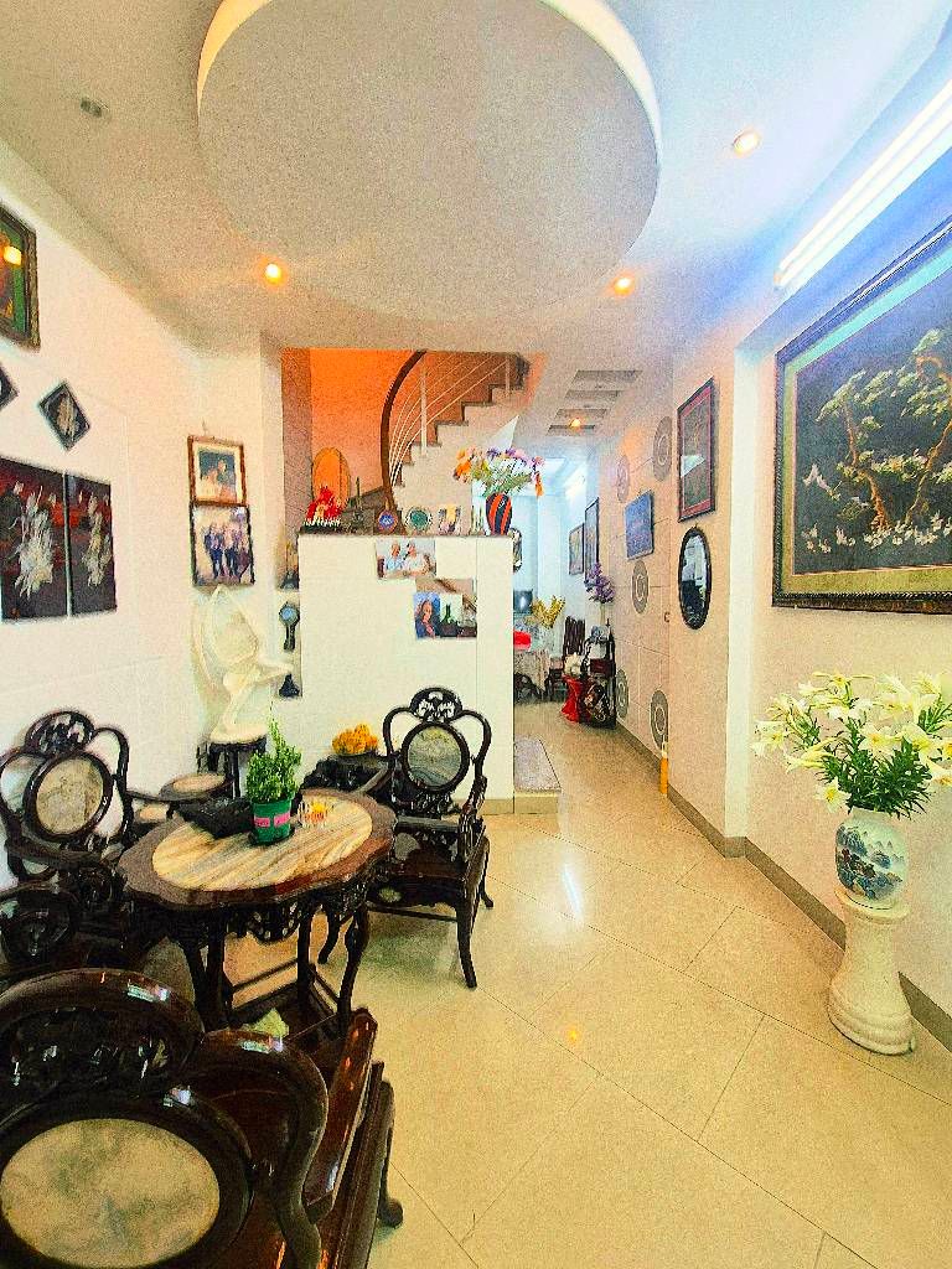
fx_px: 477
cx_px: 476
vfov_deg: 106.2
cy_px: 634
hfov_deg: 89.9
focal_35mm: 13
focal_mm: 2.2
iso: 160
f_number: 2.2
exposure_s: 1/50
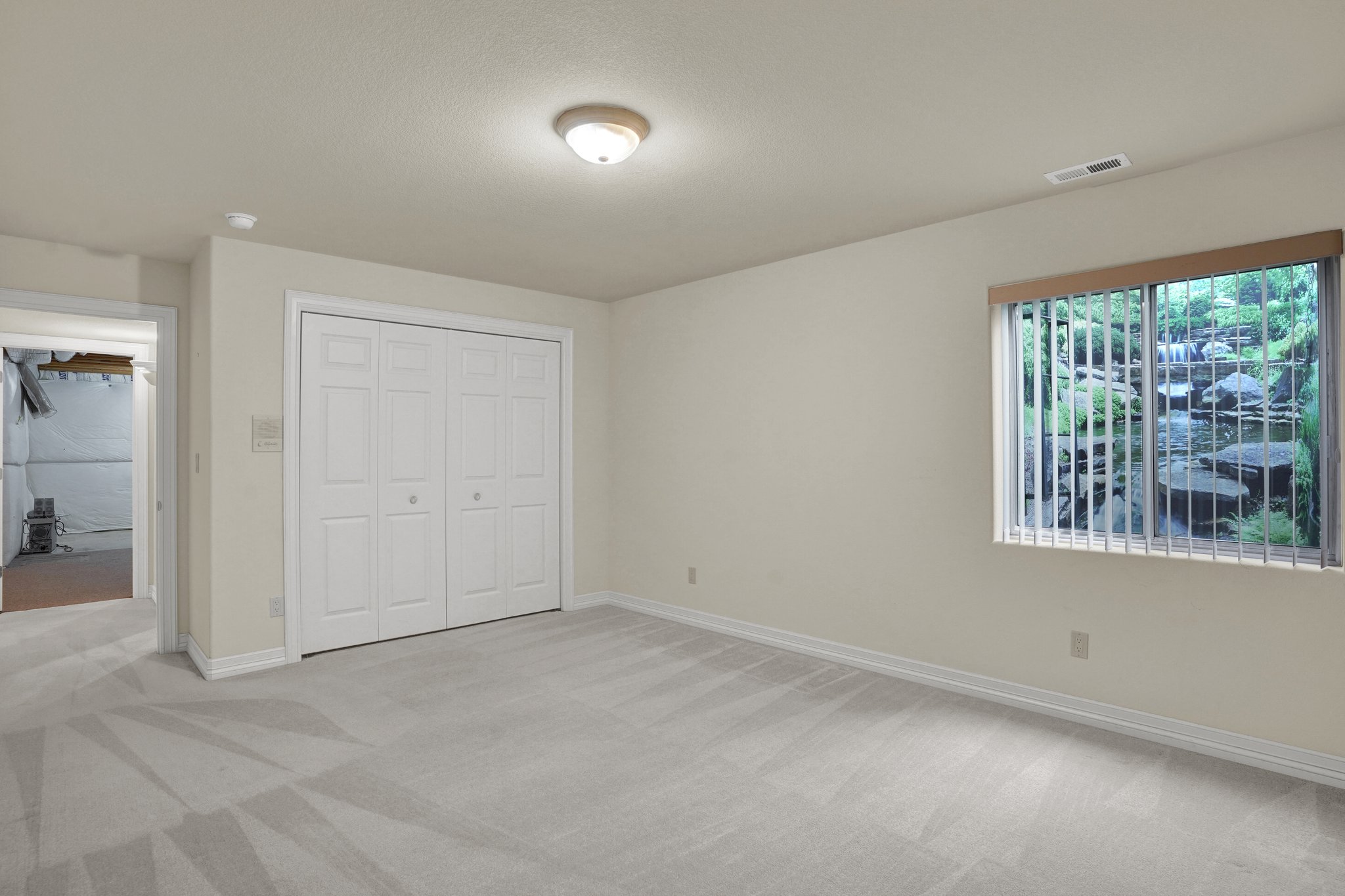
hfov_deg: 93.3
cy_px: 448
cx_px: 672
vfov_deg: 70.4
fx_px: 635
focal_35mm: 17
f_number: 8
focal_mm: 17
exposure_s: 1/10
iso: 400
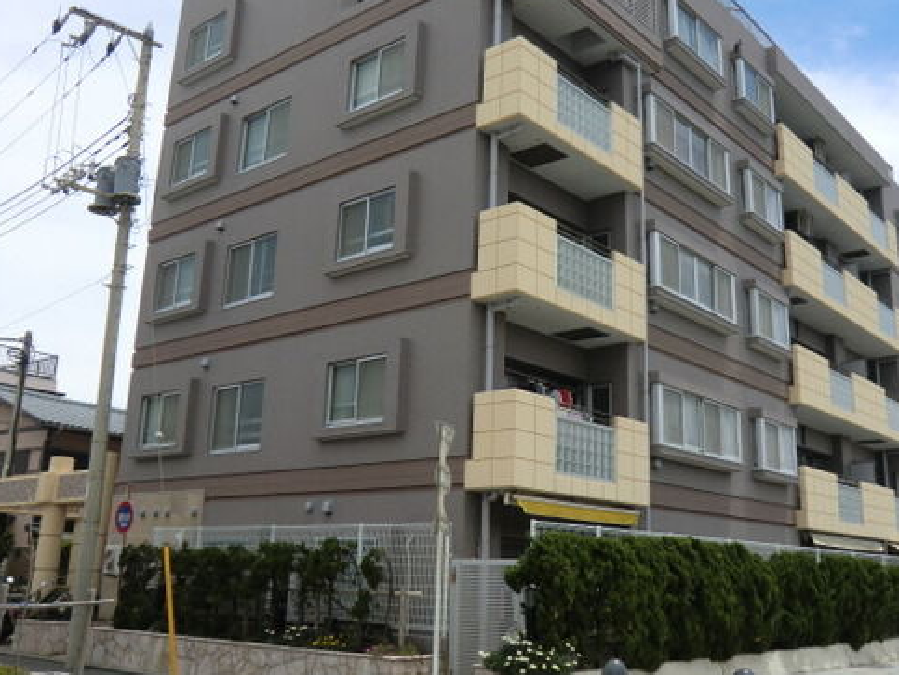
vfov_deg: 39.6
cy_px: 296
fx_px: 936
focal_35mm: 36
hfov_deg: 51.2
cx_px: 508
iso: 64
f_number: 3.5
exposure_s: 1/1000
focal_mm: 5.2
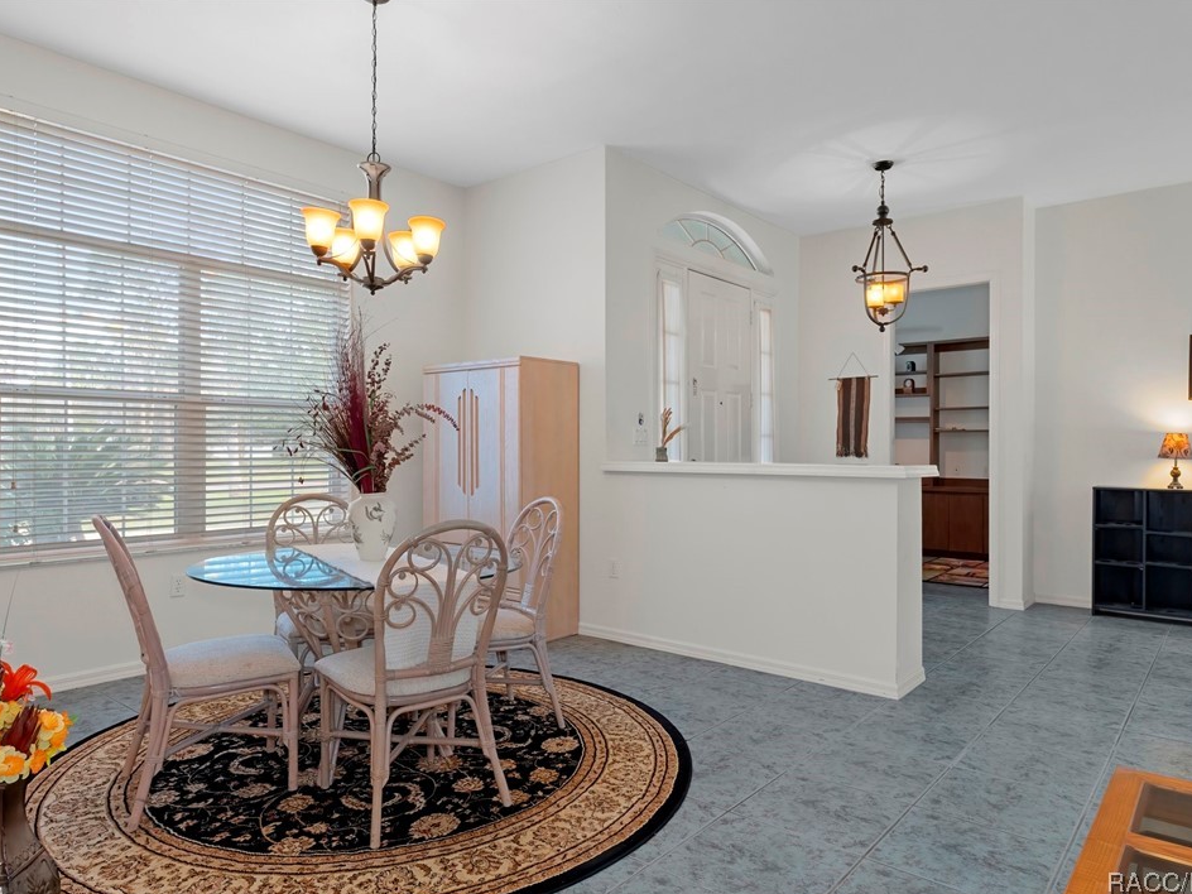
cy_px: 453
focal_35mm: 22
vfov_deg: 62.1
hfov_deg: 77.5
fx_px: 742
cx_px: 581
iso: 1000
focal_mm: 13
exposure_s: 1/3
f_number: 8
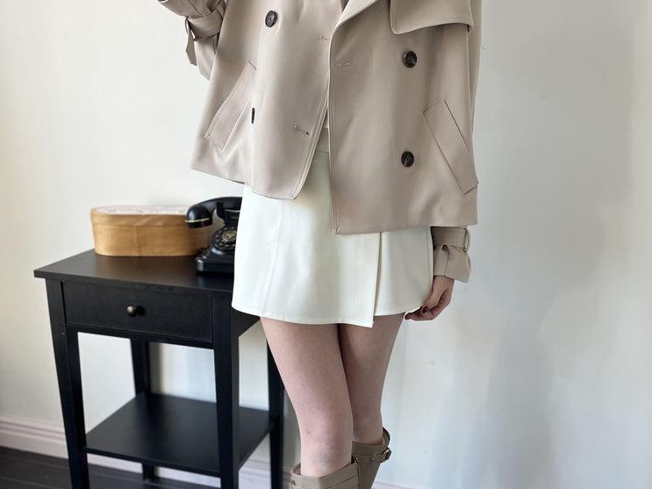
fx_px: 659
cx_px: 327
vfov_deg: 40.4
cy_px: 307
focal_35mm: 35
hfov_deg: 52.6
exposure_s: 1/121
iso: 125
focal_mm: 5.1
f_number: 1.6
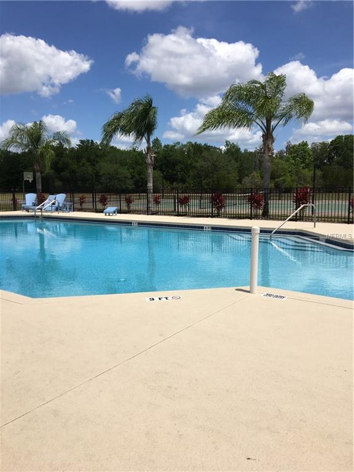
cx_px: 177
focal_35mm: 29
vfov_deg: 61.7
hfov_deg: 48.2
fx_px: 395
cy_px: 236
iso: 25
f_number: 2.2
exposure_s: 1/2849
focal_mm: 4.15
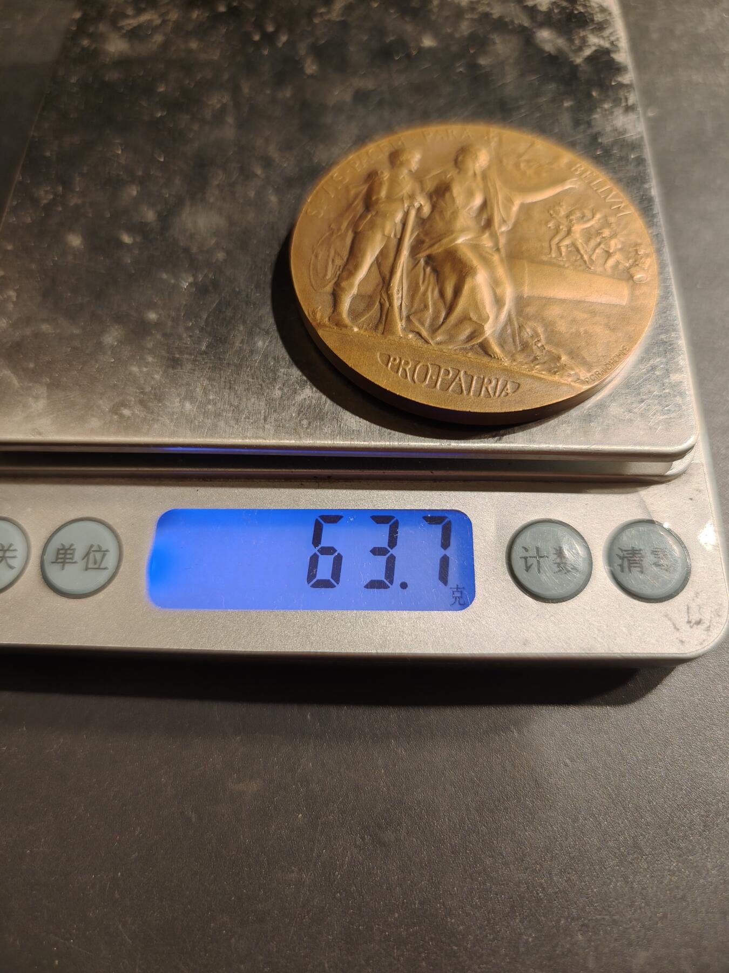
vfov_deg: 73.9
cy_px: 486
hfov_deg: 58.9
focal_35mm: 23
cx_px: 364
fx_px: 646
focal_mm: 6.06
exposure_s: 1/200
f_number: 1.6
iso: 250
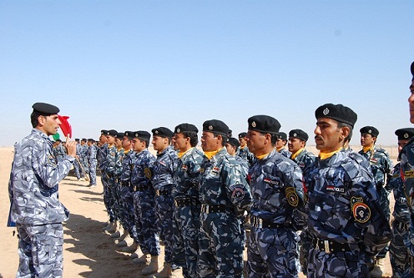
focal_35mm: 34
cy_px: 139
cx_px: 207
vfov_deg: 38.5
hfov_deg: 55.0
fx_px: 398
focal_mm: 23
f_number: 7.1
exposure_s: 1/200
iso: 100
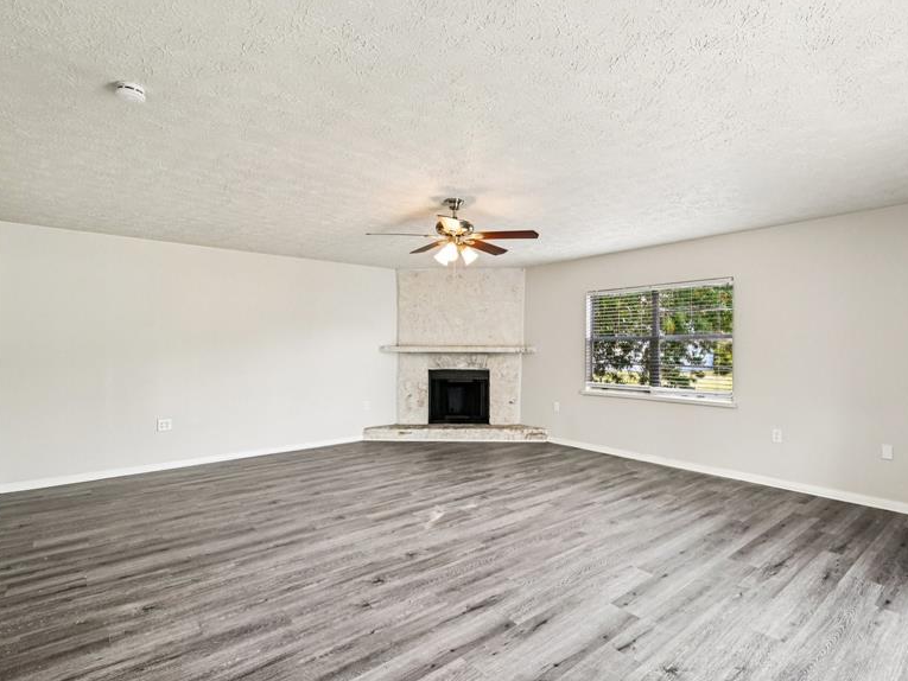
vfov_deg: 71.6
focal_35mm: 18
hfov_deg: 87.4
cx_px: 504
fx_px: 472
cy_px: 354
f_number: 8
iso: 800
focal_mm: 14
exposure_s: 1/50
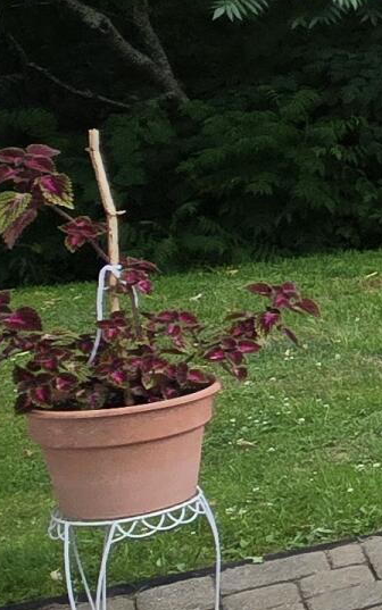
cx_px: 1201
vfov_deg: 26.6
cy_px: 195
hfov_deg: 10.6
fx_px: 1282
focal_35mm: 77
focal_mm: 2.2
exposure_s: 1/490
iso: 50
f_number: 2.2
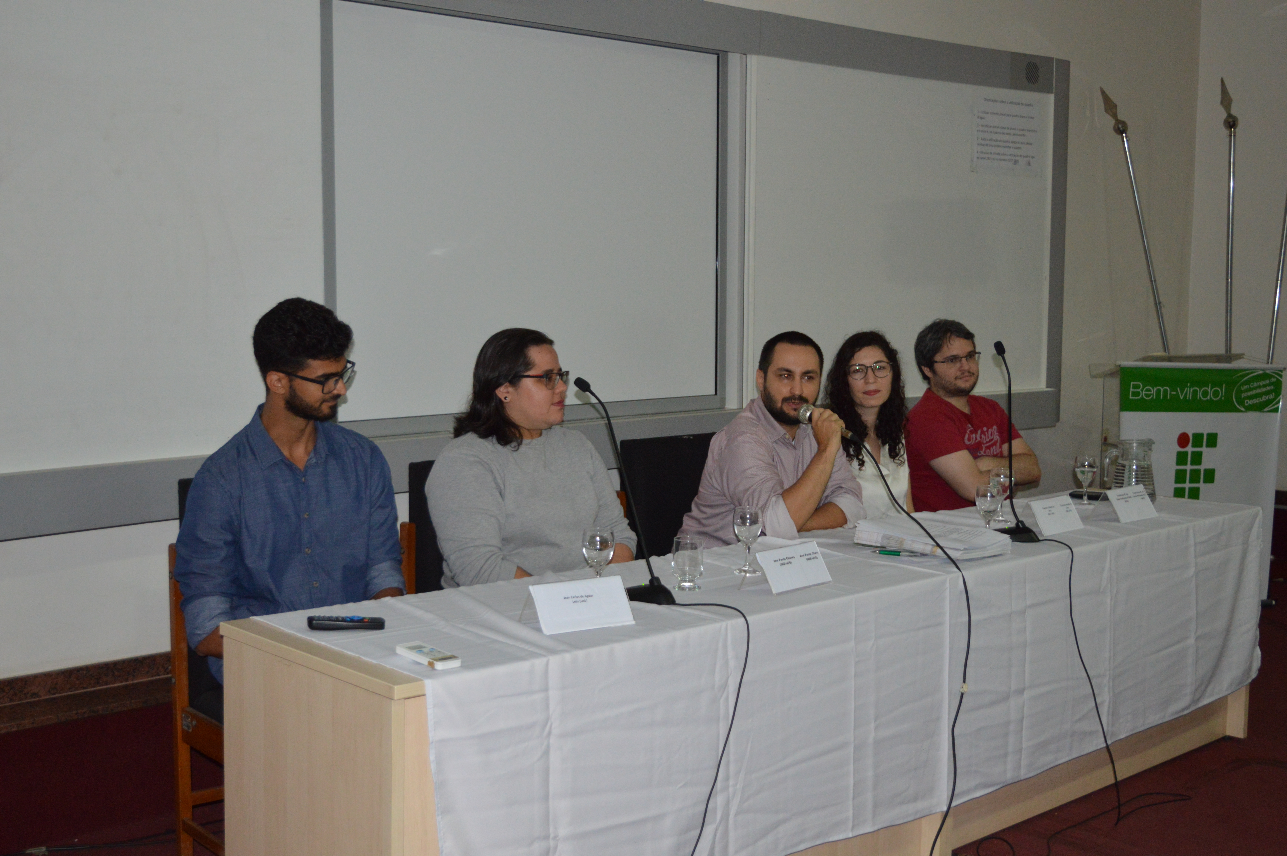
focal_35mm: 45
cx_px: 644
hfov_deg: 43.6
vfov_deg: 29.8
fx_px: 1607
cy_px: 428
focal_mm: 30
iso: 1250
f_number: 4.2
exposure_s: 1/60
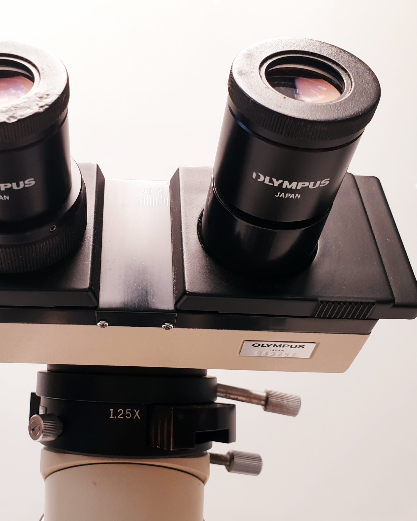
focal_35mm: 35
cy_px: 265
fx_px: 540
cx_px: 127
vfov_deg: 51.5
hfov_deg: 41.5
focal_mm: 4.3
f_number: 2.4
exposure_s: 1/50
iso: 80
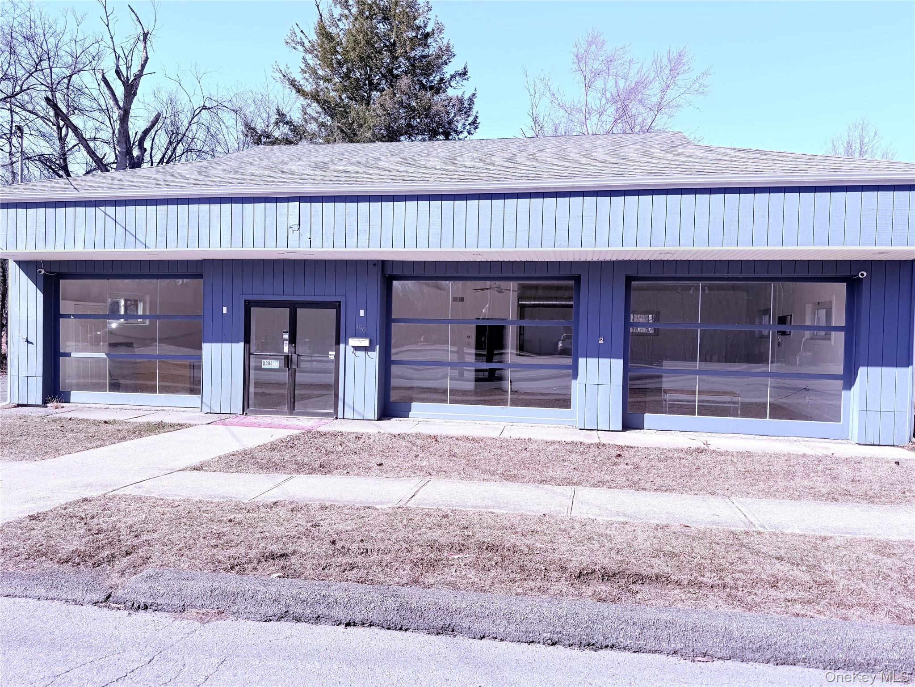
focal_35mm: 24
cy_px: 344
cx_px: 458
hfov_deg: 71.6
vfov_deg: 56.8
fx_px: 634
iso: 80
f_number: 1.78
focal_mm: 6.76
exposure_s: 1/4167
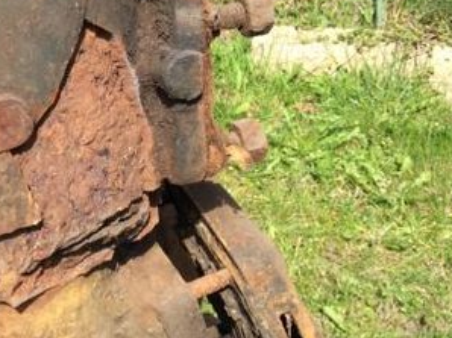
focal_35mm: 86
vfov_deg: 17.1
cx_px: -41
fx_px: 1122
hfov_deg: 21.6
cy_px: 115
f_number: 2.4
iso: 32
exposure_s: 1/461
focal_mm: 3.3
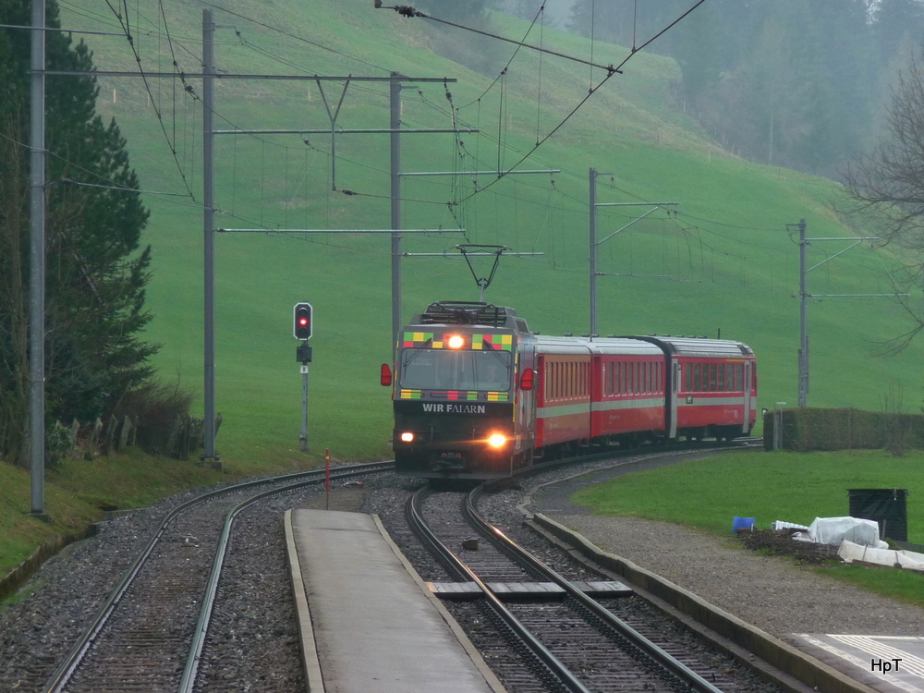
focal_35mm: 189
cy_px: 346
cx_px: 462
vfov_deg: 7.9
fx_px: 5045
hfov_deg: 10.5
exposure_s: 1/80
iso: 250
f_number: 4.8
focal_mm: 32.3
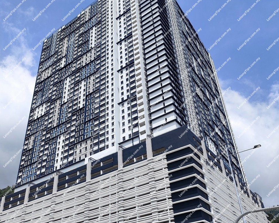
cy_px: 123
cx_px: 140
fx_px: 248
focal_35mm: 30
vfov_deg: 48.4
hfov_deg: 58.8
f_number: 1.65
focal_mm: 6.14
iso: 50
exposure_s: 1/1190
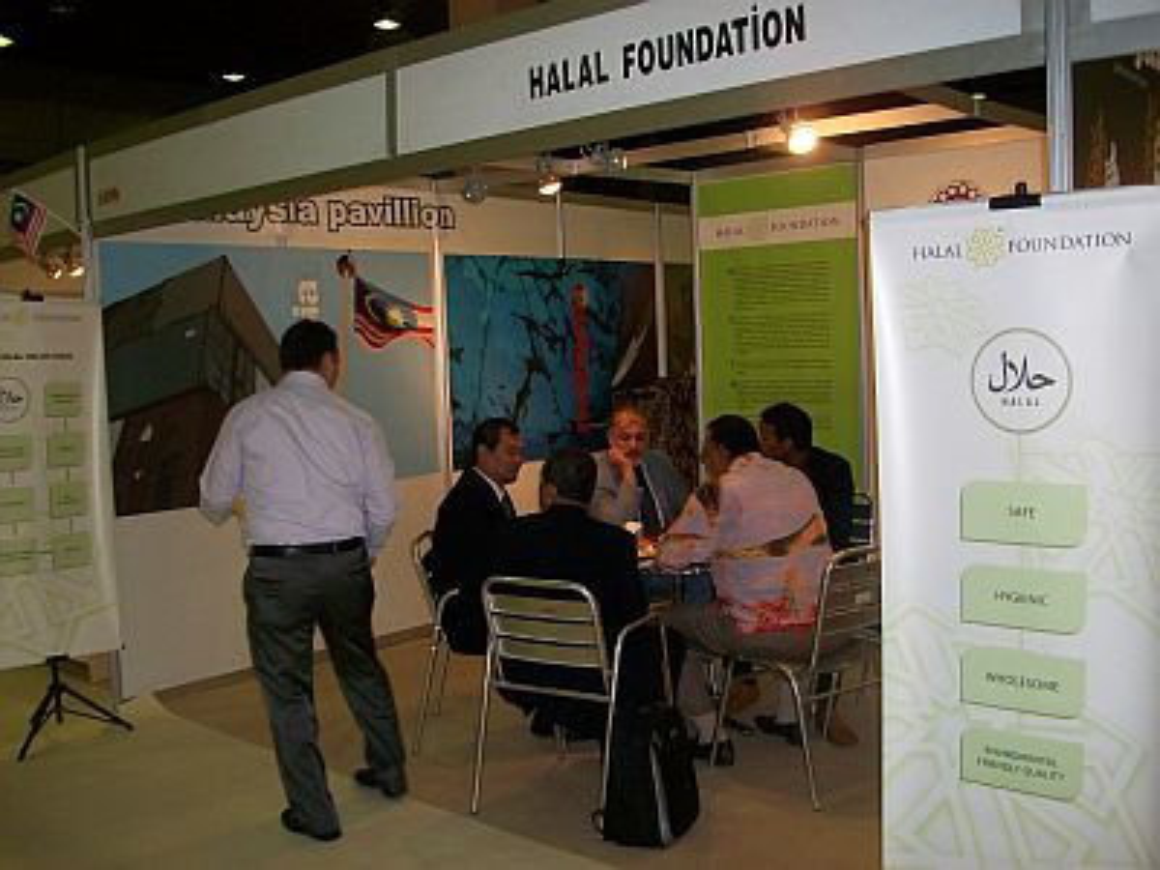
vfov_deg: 41.8
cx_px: 580
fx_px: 1139
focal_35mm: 34
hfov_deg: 54.0
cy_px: 435
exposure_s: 1/60
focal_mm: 5.7
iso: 120
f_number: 2.8
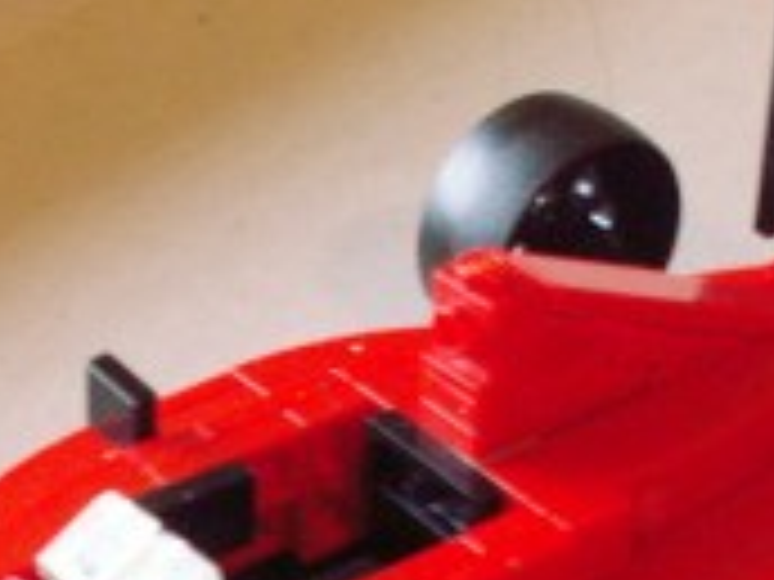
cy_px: 715
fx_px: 2907
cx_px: 306
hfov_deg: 15.2
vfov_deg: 11.2
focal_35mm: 130
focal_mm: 5.86
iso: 100
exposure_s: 1/2
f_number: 4
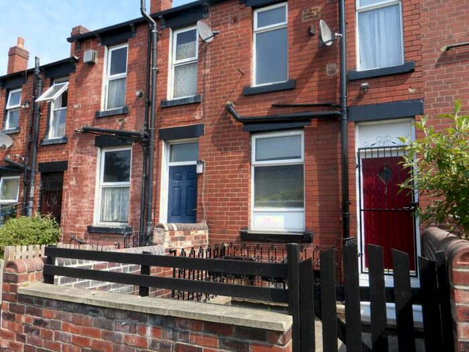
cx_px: 234
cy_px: 176
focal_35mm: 25
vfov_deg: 54.9
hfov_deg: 69.4
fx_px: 339
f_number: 4
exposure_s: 1/320
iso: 100
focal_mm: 4.3
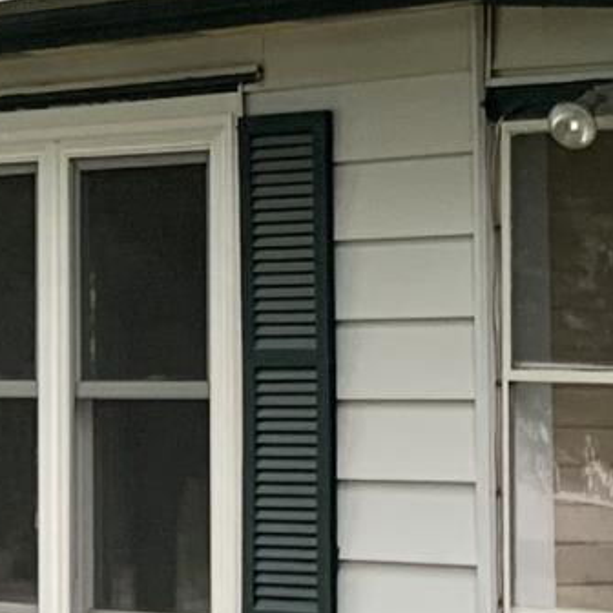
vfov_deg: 8.5
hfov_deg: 8.5
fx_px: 4107
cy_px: 193
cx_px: 257
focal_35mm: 205
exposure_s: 1/121
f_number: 1.8
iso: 100
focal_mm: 4.25
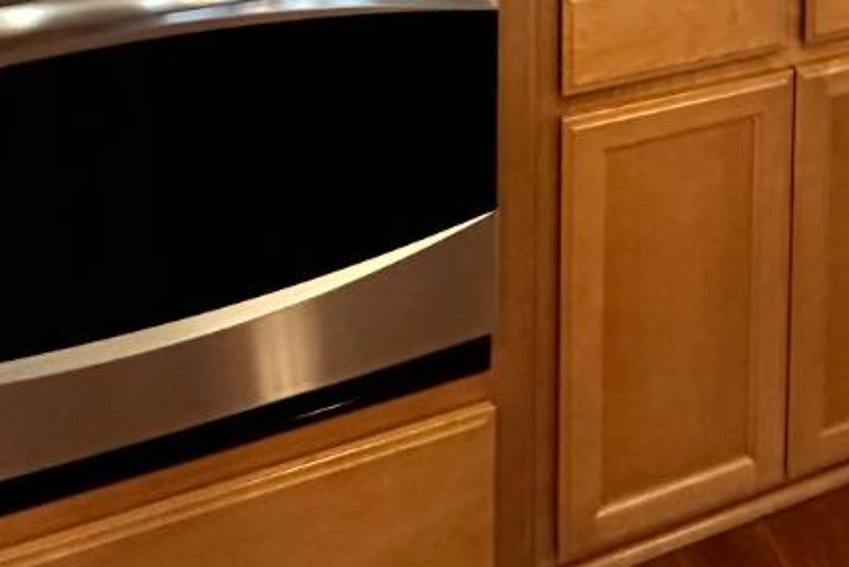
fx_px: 1204
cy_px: -473
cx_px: 672
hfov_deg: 37.5
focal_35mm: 51
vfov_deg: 19.4
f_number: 2.2
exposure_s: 1/60
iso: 400
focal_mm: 2.22
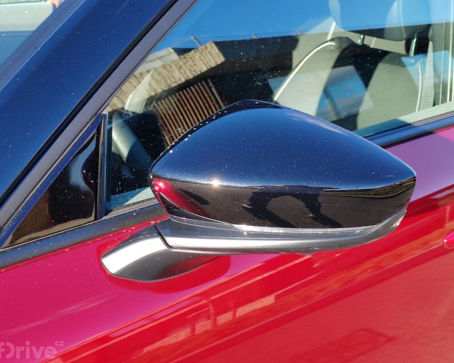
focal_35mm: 57
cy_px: 182
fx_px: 766
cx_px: 235
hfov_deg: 33.0
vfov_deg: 26.7
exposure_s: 1/174
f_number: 1.9
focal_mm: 5.52
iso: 100
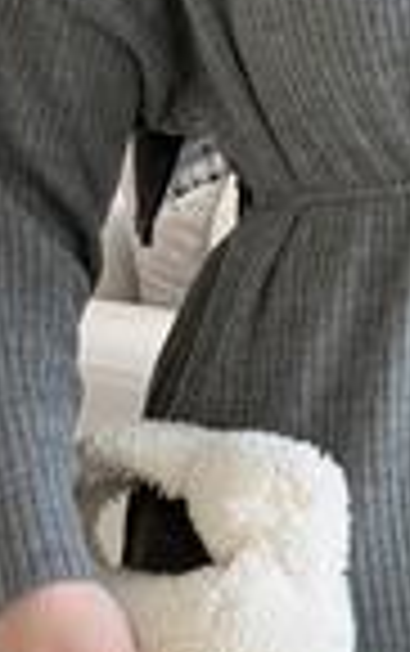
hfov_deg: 9.0
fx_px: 2585
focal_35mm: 145
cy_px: -79
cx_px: 505
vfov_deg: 14.1
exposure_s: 1/60
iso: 125
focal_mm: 6.76
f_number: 1.78
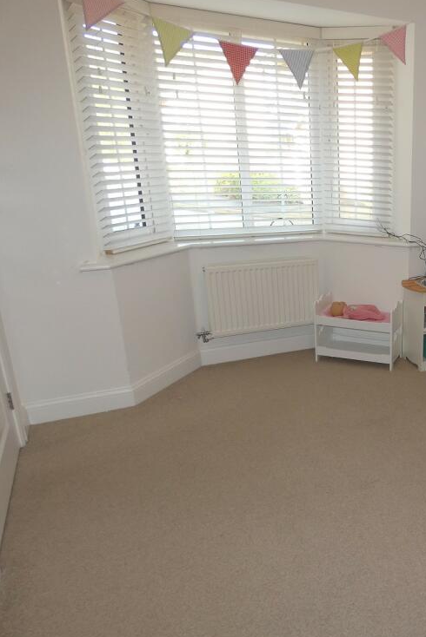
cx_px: 430
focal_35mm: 29
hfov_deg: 39.4
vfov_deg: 63.6
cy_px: 329
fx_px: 514
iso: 100
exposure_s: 1/60
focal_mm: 3.6
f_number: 2.8
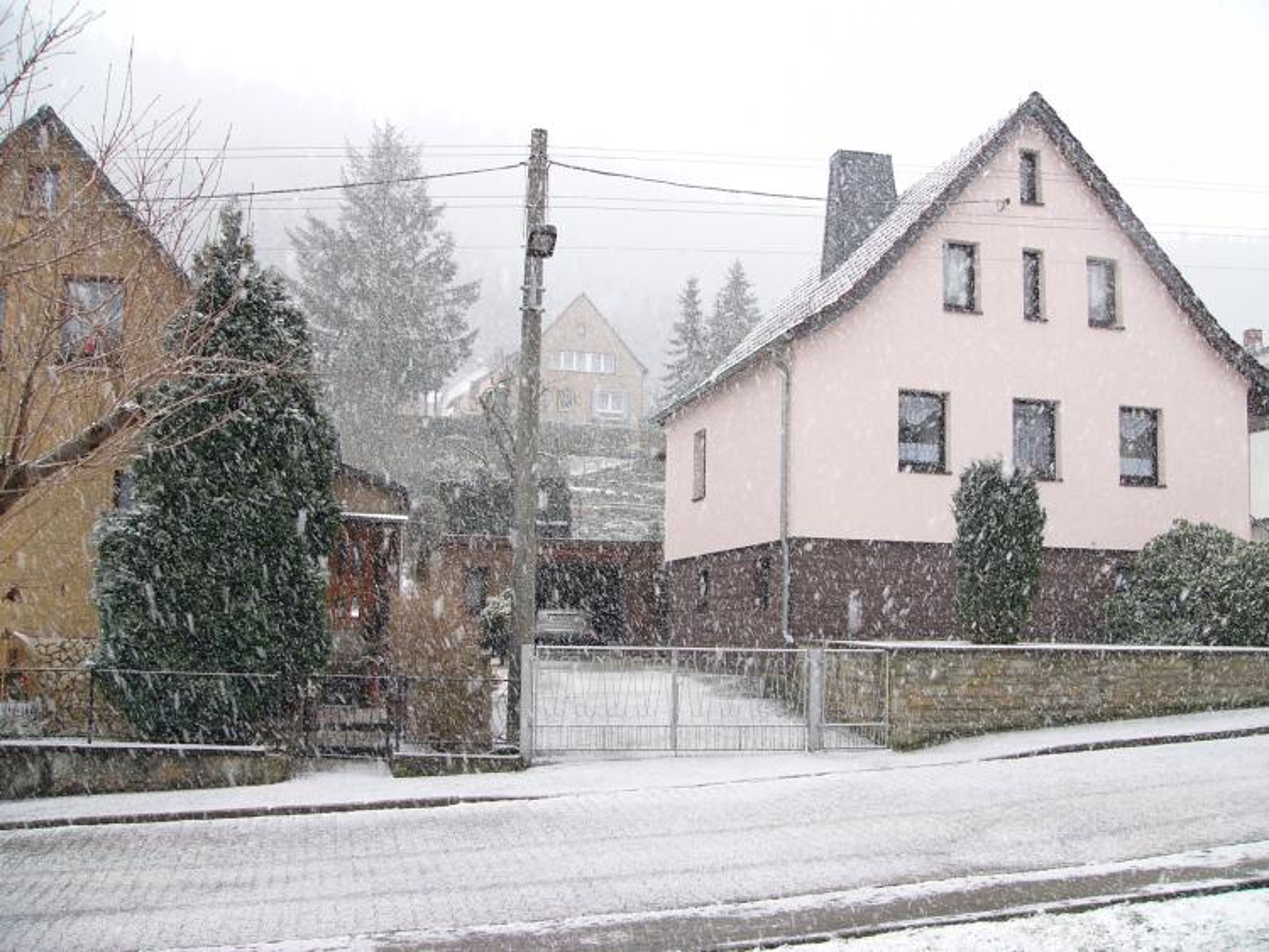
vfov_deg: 39.7
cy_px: 476
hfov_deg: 51.3
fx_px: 1320
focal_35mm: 36
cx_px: 634
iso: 50
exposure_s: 1/50
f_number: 2.8
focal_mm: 6
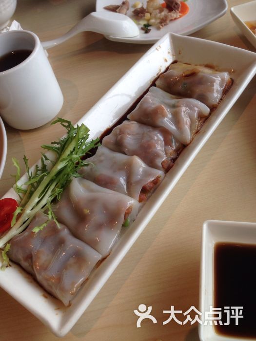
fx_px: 325
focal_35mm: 33
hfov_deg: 42.9
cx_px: 128
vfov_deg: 55.4
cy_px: 170
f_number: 2.4
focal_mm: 4.12
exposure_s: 1/199
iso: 50
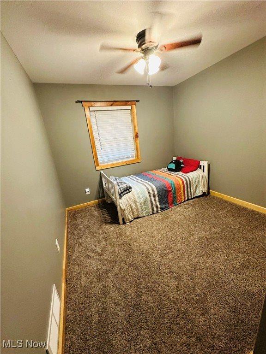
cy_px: 177
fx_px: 143
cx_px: 133
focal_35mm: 14
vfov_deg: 102.1
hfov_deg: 85.7
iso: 640
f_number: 2.2
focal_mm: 2.22
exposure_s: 1/60
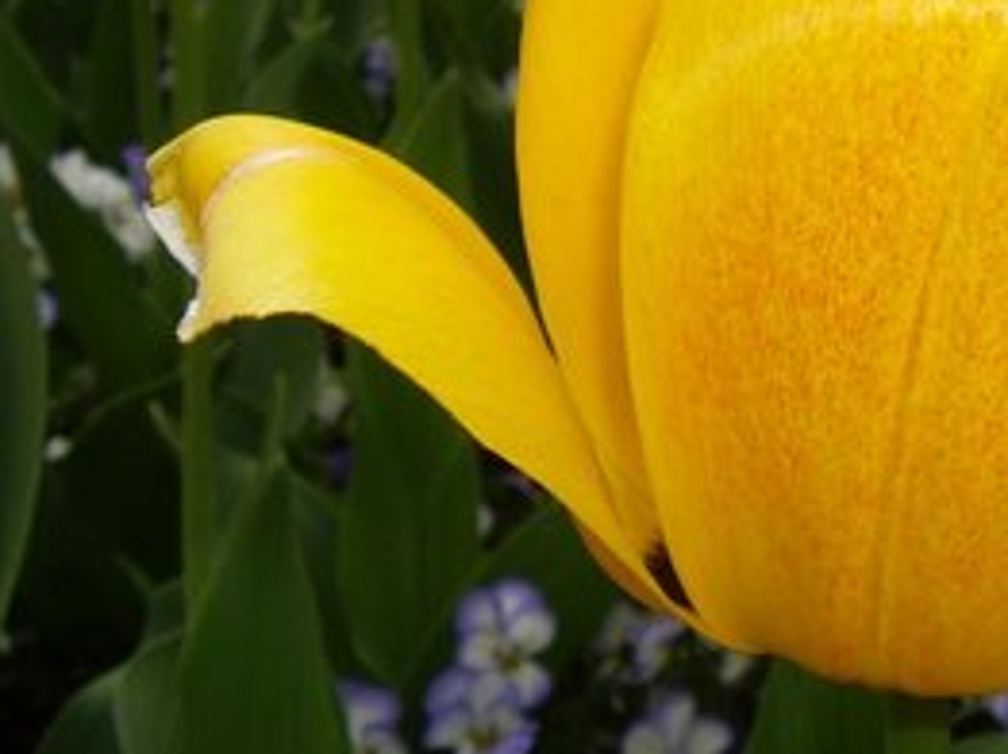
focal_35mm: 93
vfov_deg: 15.5
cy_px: -19
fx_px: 2706
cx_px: 920
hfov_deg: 20.6
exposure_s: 1/100
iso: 50
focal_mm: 6.2
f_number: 4.3
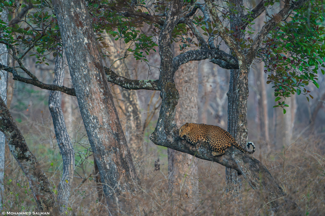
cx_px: 162
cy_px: 108
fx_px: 5416
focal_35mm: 600
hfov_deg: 3.4
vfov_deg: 2.3
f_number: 6.3
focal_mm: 600
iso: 1250
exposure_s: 1/200
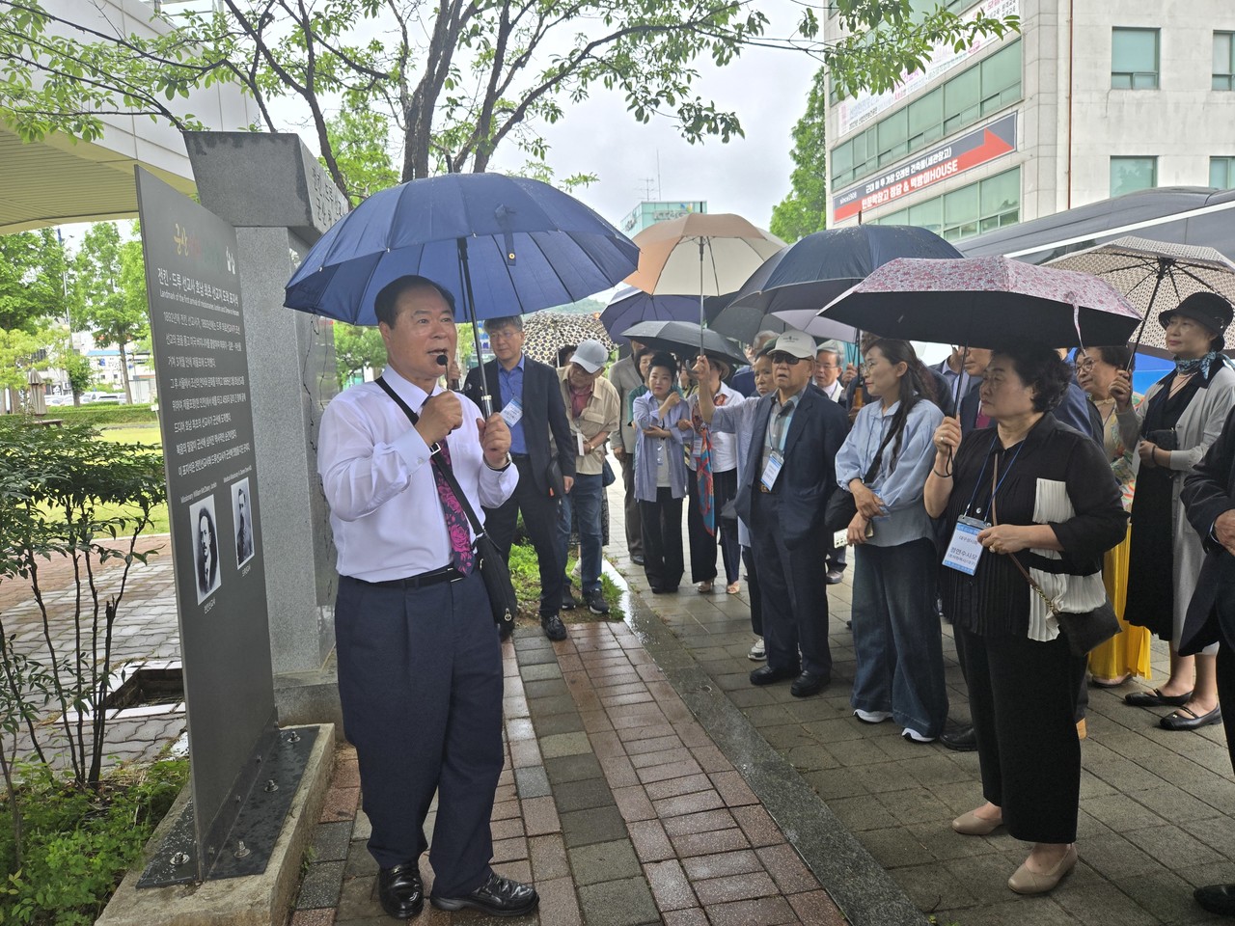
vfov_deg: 58.9
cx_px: 618
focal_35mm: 23
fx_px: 821
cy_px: 463
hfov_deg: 73.9
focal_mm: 5.4
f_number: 1.8
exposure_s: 1/180
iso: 80
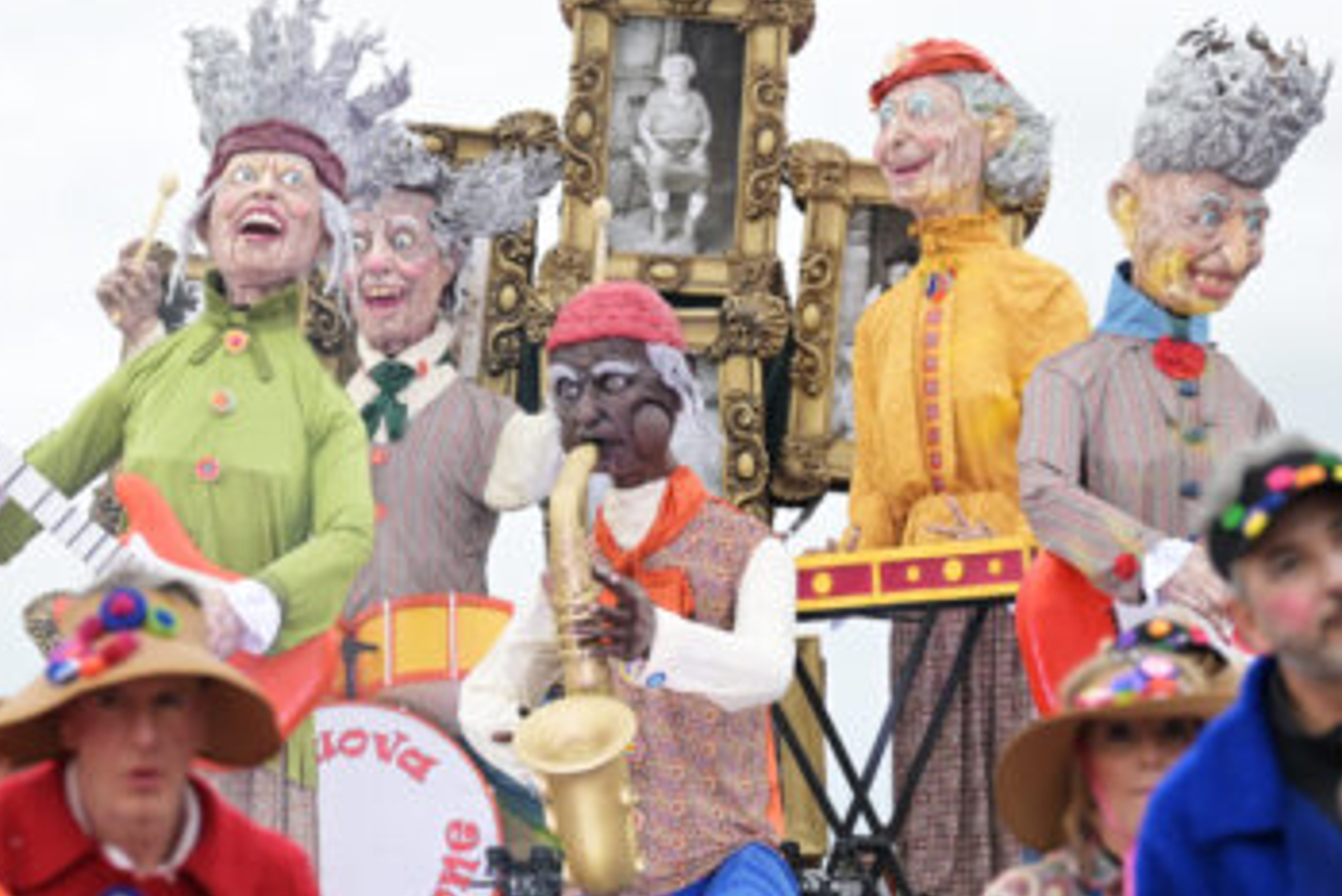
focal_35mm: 159
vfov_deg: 8.6
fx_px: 5929
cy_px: 727
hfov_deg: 12.9
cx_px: 550
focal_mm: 52
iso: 250
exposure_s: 1/250
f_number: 4
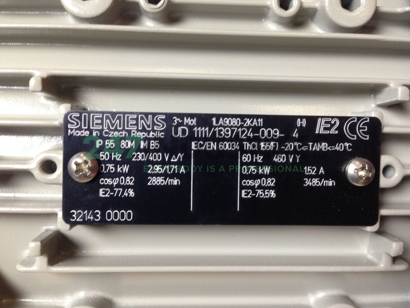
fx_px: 391
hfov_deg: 55.4
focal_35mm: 33
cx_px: 205
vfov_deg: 42.9
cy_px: 154
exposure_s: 1/20
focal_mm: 4.12
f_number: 2.4
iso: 125
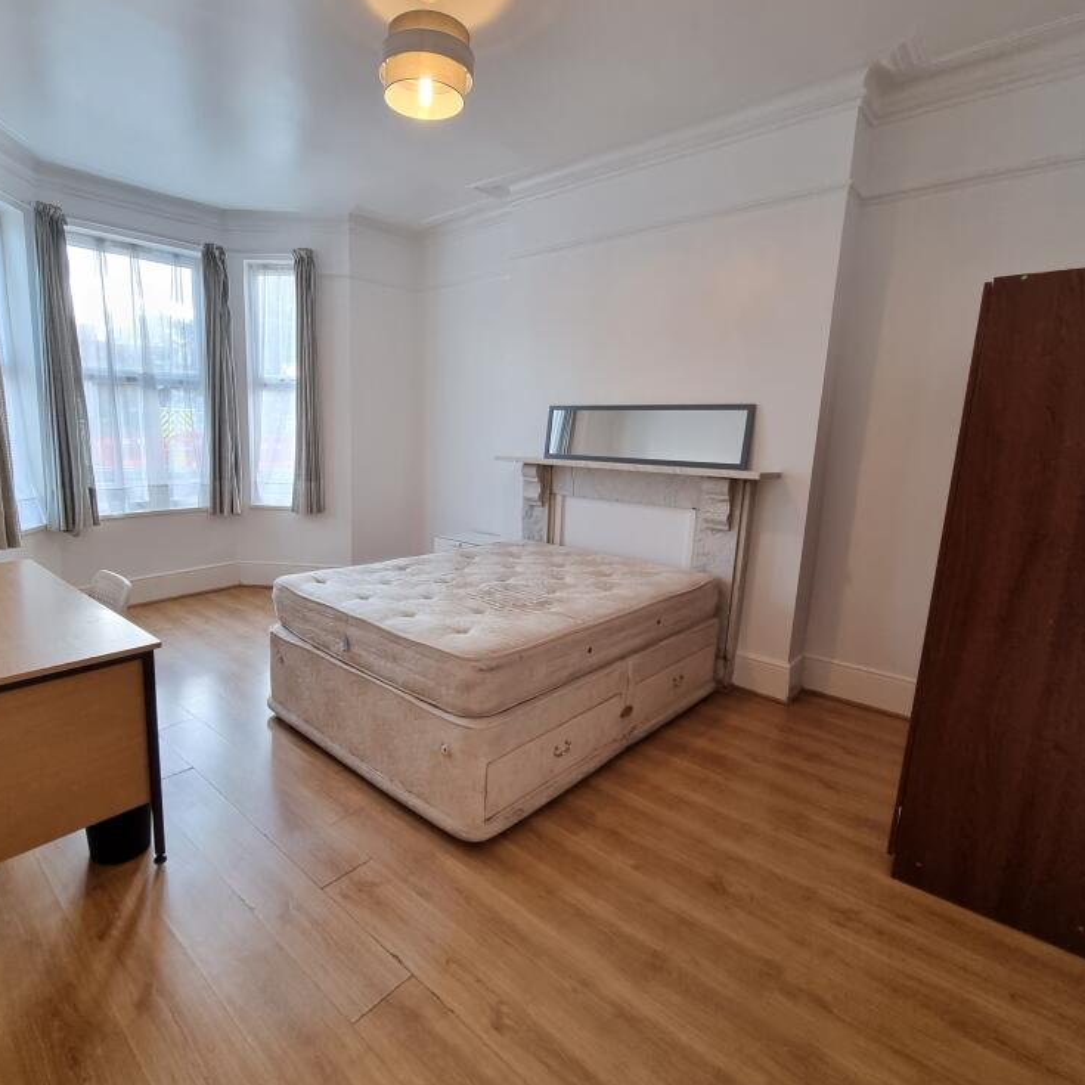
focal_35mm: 16
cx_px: 430
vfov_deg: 87.4
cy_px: 531
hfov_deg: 86.2
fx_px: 567
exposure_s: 1/50
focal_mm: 2.2
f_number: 2.2
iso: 400
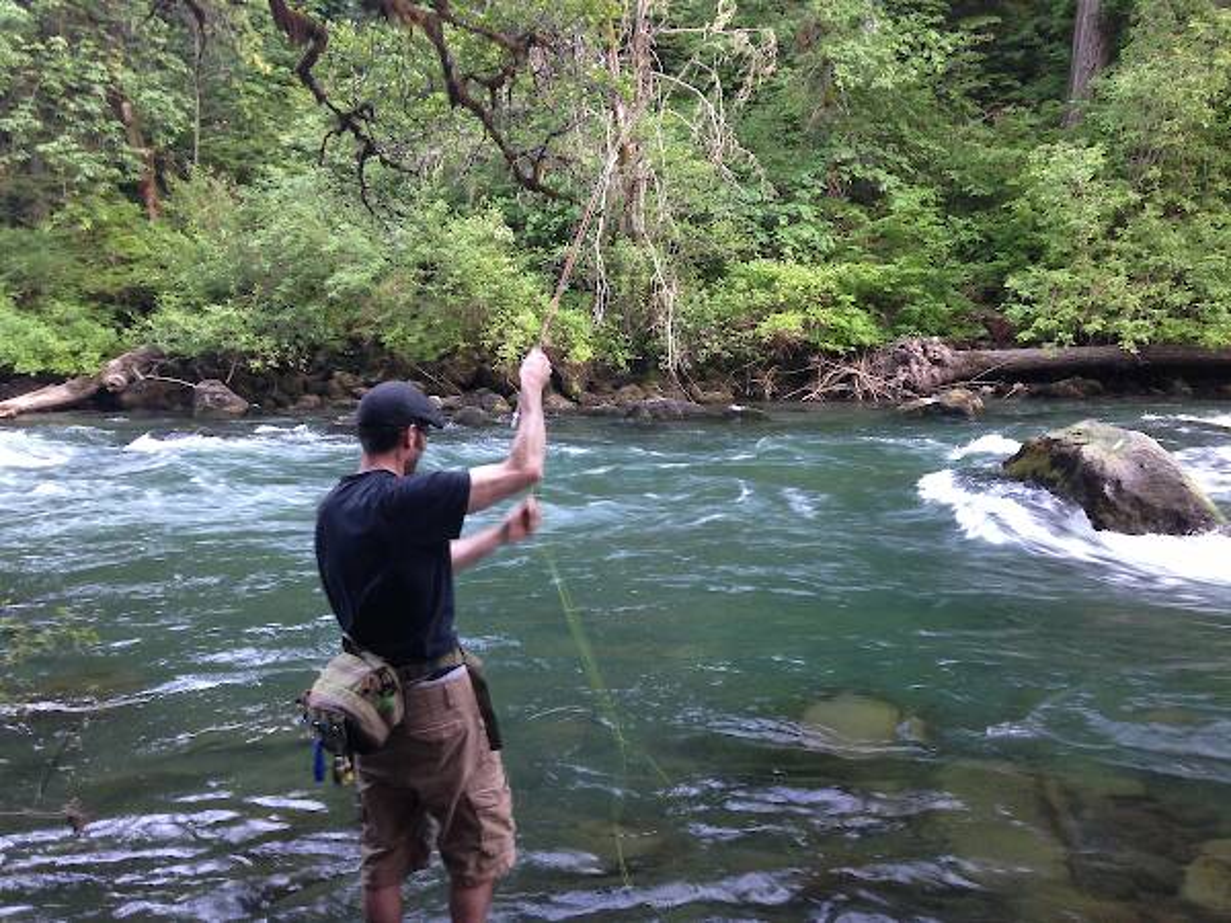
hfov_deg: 55.4
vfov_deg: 42.9
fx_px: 1174
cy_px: 462
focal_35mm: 33
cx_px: 616
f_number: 2.4
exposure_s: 1/20
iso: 125
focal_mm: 4.13
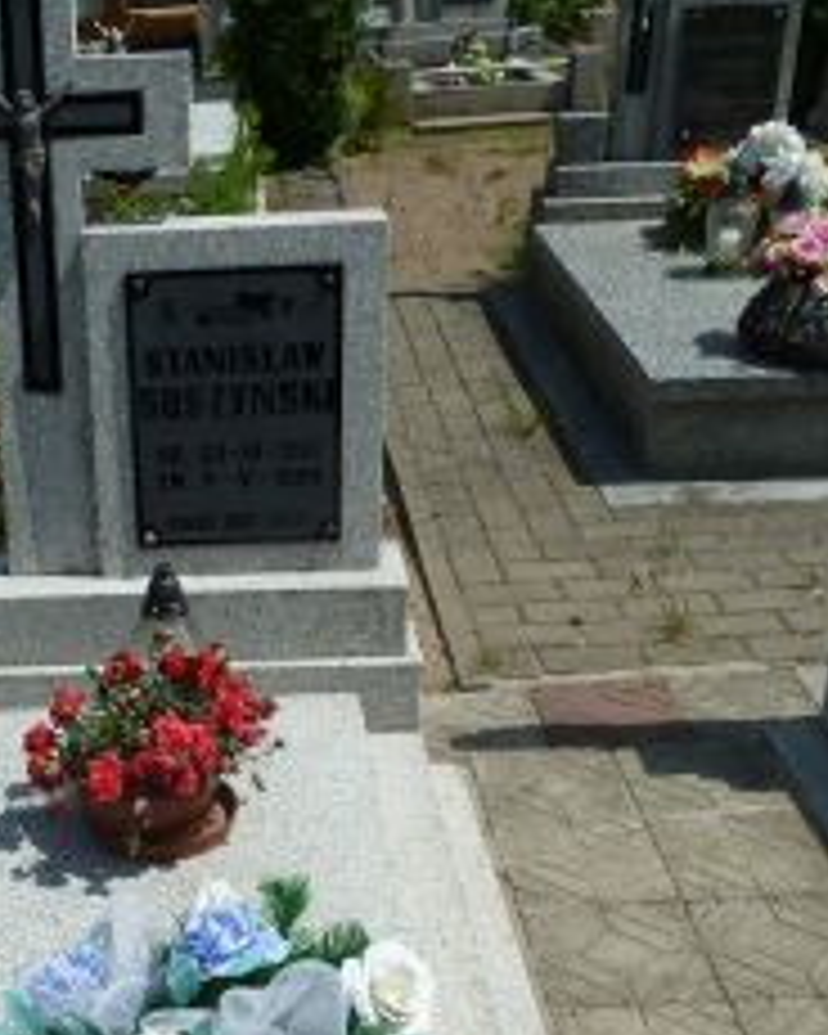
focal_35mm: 51
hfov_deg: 28.9
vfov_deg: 35.3
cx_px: 135
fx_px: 1562
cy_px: 846
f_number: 5.6
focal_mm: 4.1
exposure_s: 1/500
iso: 80
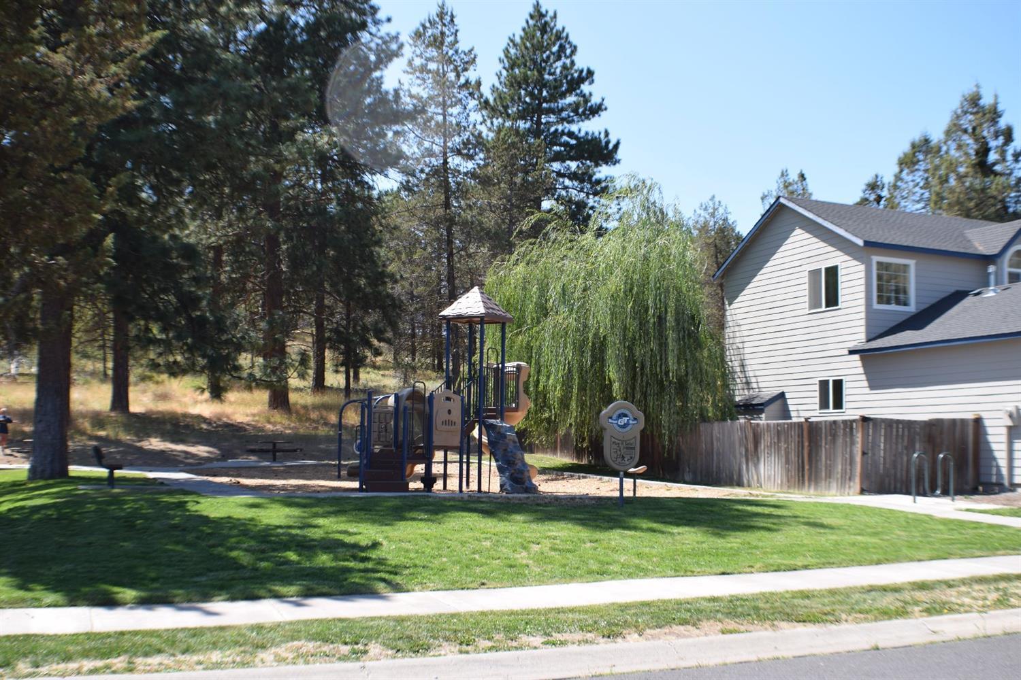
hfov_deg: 37.9
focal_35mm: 52
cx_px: 510
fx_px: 1489
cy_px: 340
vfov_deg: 25.8
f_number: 6.3
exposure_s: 1/160
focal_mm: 35
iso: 100
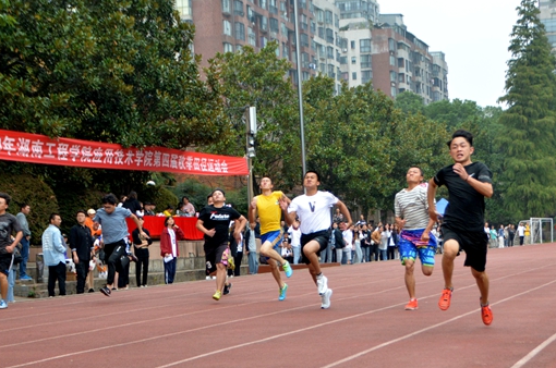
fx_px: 925
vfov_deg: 22.5
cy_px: 206
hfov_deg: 33.4
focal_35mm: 60
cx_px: 304
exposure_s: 1/400
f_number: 4.5
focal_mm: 34
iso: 640
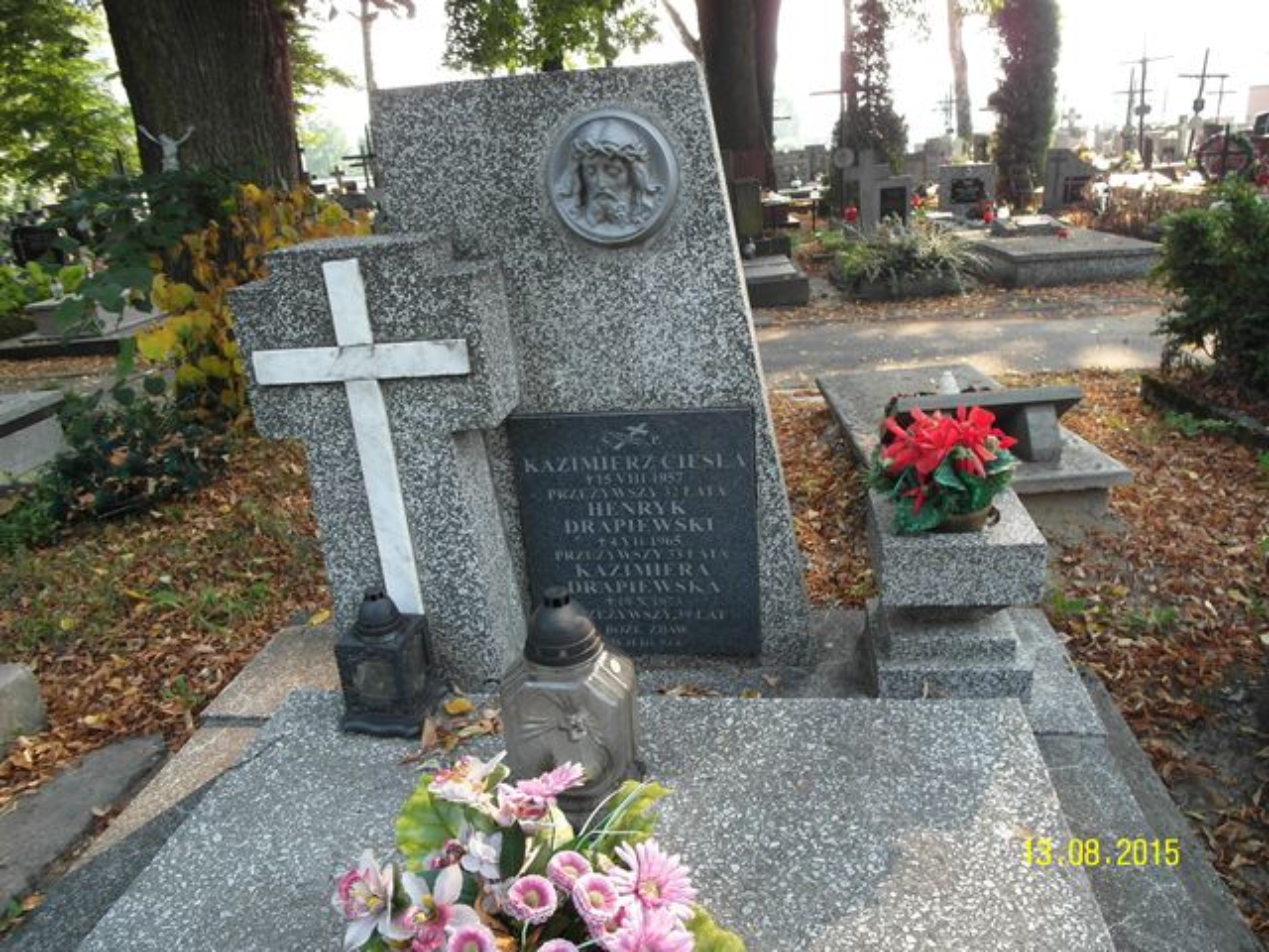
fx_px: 880
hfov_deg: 71.6
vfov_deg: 56.8
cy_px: 476
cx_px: 634
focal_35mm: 24
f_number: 3.4
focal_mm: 5.2
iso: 100
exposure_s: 1/90
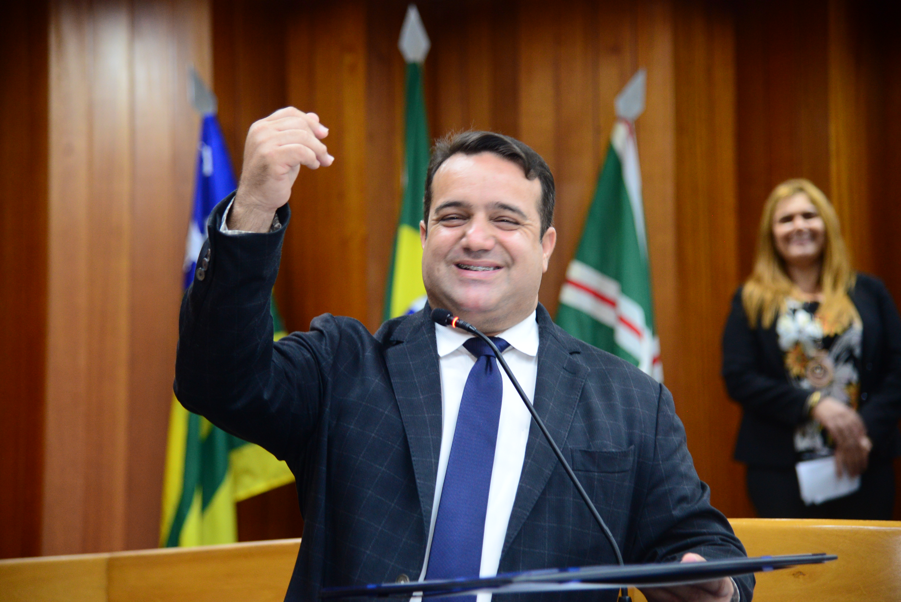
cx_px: 450
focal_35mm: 92
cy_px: 301
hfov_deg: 22.1
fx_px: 2303
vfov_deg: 14.9
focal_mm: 92
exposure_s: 1/60
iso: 2500
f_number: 4.5
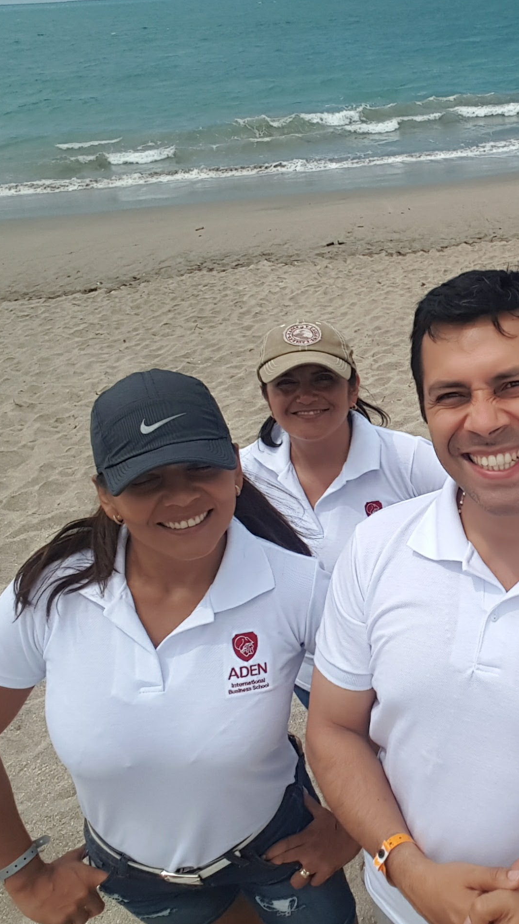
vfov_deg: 62.6
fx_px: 758
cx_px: 476
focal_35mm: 31
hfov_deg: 35.4
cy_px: 465
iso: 50
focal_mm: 2.1
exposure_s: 1/2760
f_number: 1.7
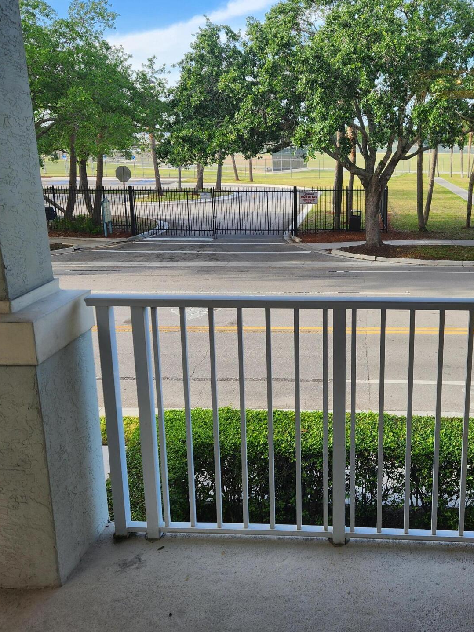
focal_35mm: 32
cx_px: 324
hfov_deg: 43.4
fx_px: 584
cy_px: 277
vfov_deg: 56.7
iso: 20
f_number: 1.8
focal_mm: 5.4
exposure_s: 1/201
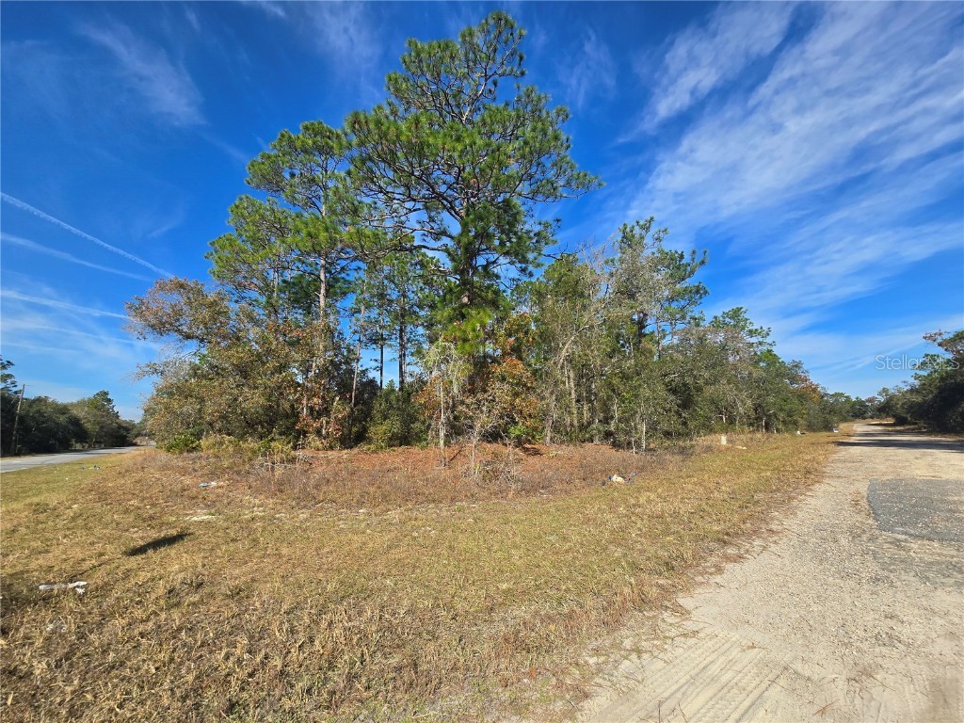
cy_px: 362
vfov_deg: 89.9
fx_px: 362
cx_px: 482
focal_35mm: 13
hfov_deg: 106.2
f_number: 2.2
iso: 50
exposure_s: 1/2000
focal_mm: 2.2
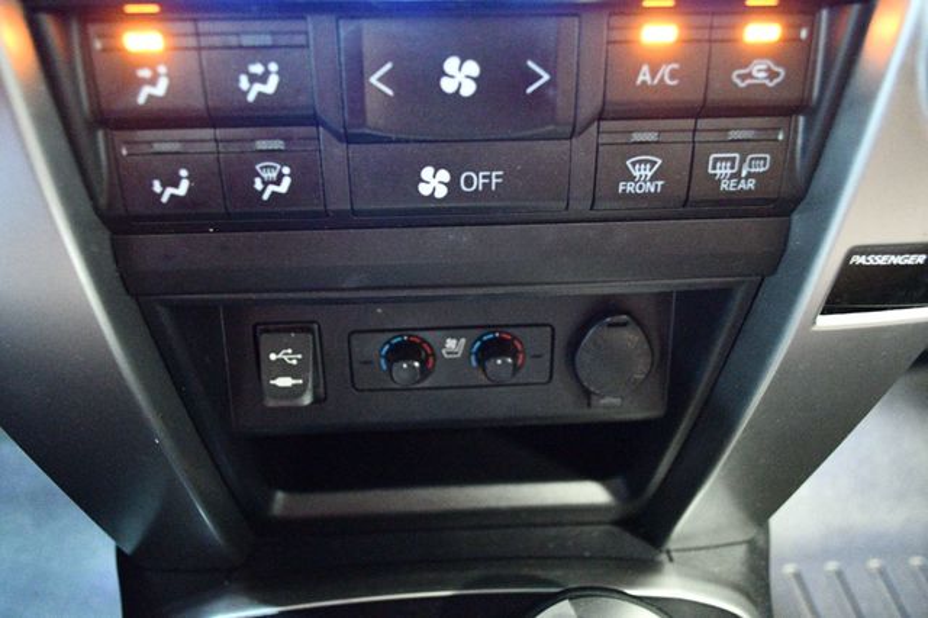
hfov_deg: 67.4
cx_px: 464
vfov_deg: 47.9
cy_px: 309
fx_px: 696
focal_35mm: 27
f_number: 3.5
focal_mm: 18
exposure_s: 1/8
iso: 12800
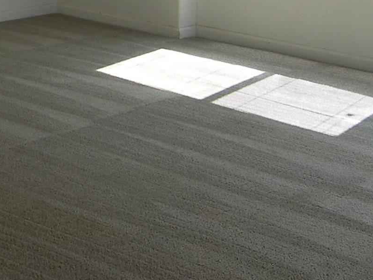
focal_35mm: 92
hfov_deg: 20.2
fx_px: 991
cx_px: -54
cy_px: -54
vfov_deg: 15.5
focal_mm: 5
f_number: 2.8
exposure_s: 1/40
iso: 50
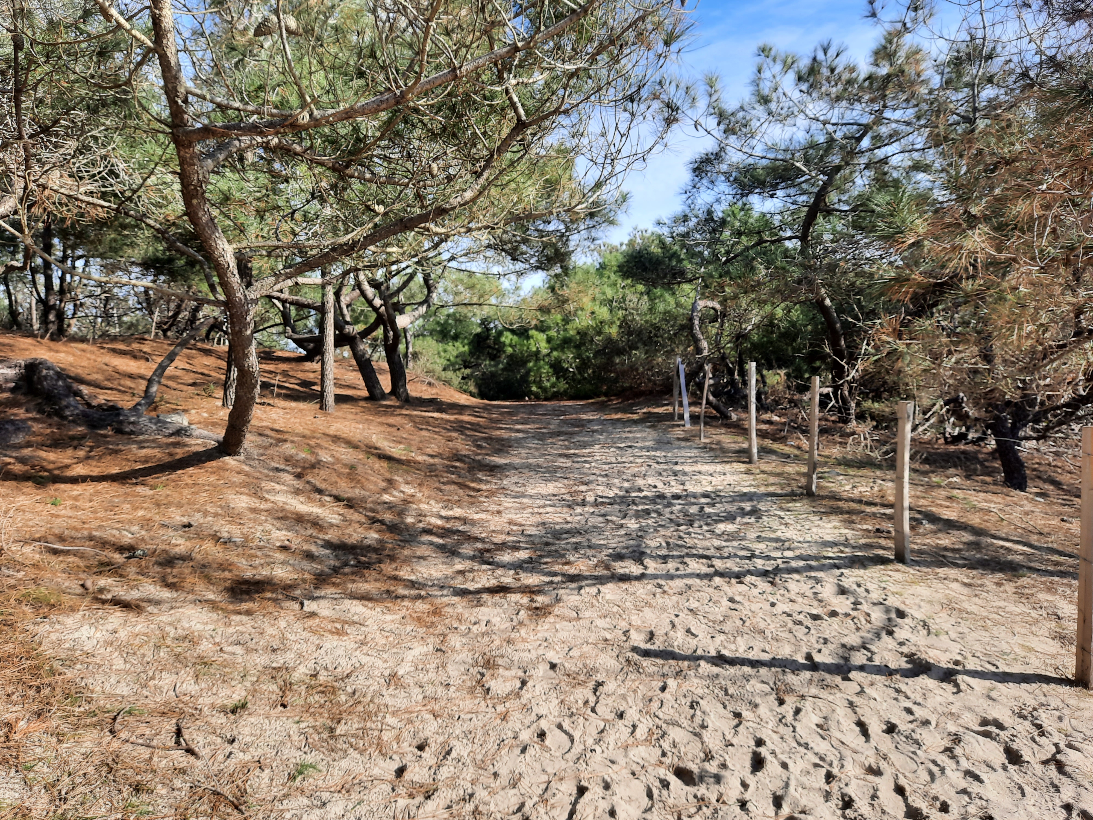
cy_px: 410
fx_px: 789
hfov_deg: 69.4
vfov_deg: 54.9
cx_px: 546
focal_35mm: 25
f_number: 2
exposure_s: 1/476
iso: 32
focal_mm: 4.6
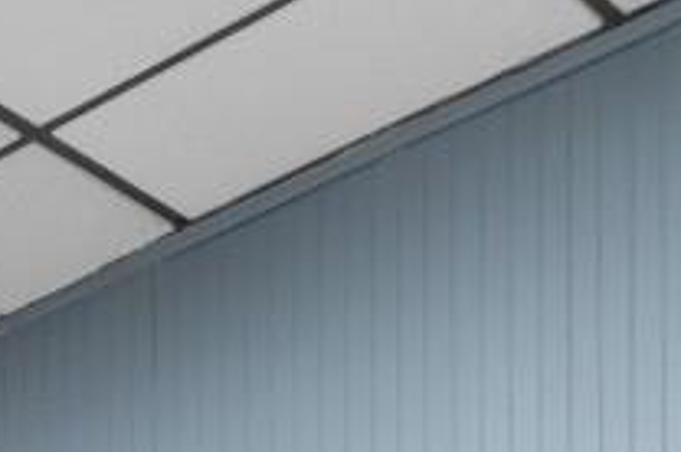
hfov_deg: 16.4
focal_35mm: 117
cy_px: 1454
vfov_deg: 9.0
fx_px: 2210
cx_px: -252
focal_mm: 10
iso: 100
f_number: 4.5
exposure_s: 1
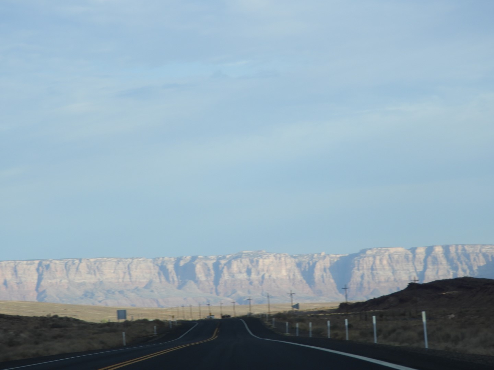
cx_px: 247
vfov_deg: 8.2
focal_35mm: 180
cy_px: 185
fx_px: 2569
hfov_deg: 11.0
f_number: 5.3
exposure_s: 1/320
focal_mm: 32.2
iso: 100
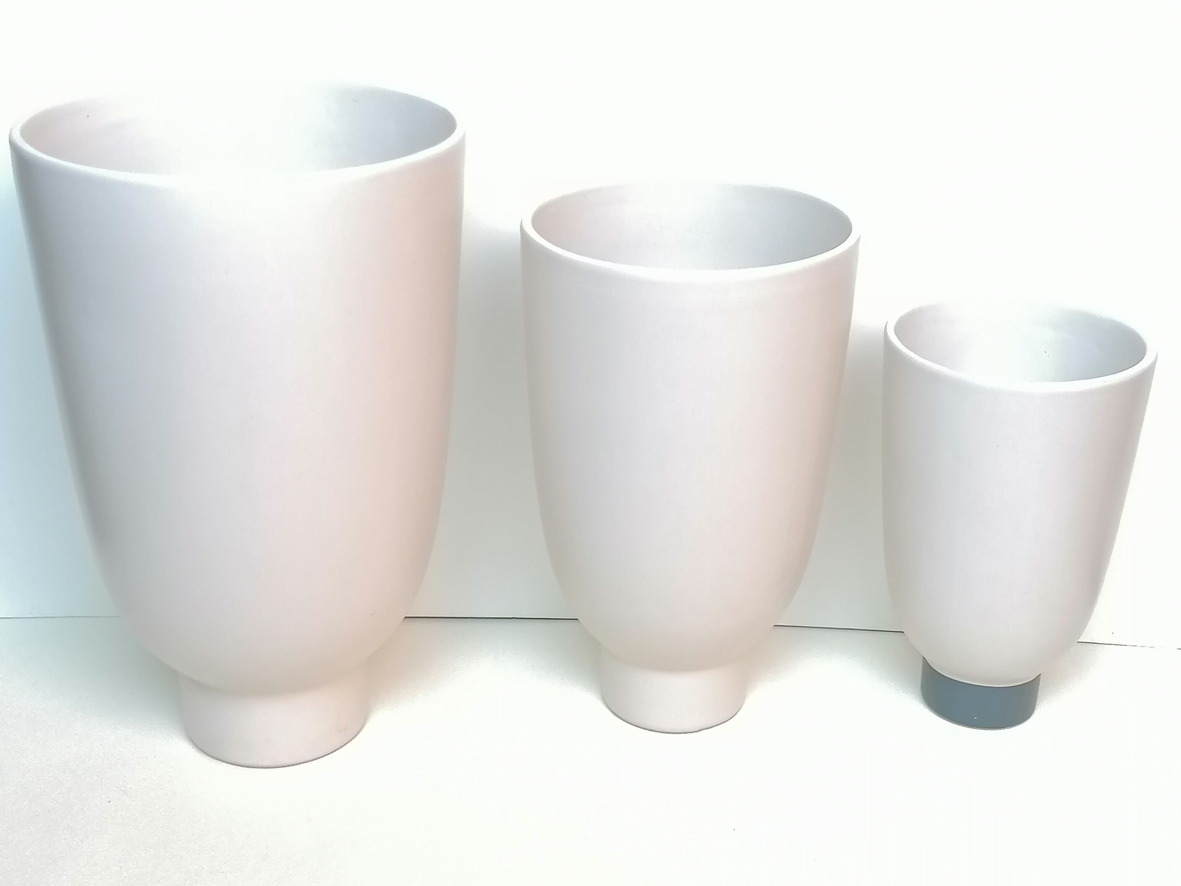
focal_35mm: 54
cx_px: 590
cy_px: 443
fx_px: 1842
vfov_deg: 27.0
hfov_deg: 35.5
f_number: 1.8
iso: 160
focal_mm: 4.75
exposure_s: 1/30
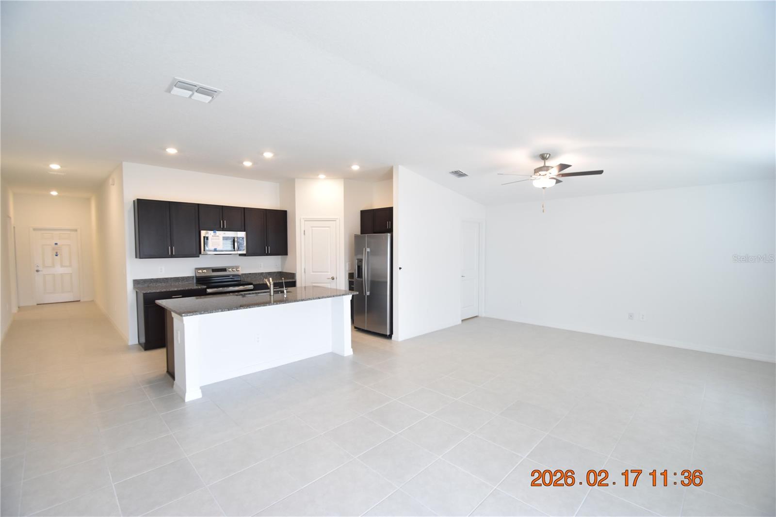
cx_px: 388
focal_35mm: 15
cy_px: 258
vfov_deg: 77.3
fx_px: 323
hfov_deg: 100.4
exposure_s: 1/90
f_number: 3.5
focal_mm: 10
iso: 800
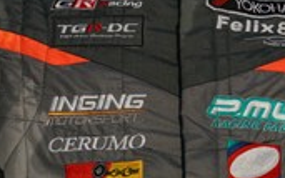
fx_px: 19984
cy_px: -72
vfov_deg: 0.5
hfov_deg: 0.8
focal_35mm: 2572
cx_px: 222
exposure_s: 1/800
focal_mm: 600
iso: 200
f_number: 7.1
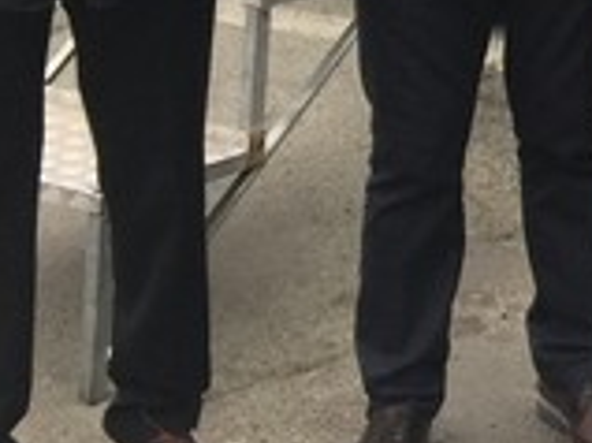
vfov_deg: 11.3
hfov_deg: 14.6
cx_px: 994
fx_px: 2085
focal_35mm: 122
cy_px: -365
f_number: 2.2
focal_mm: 4.15
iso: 50
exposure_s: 1/33
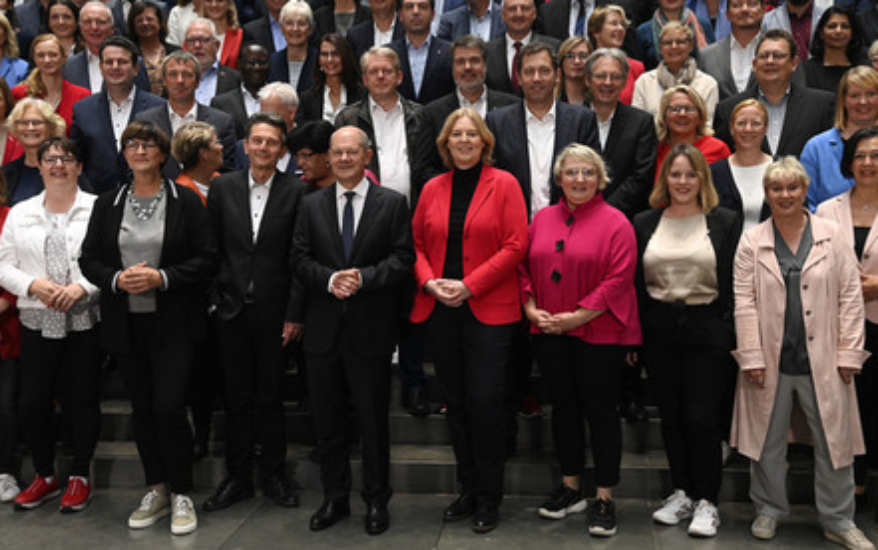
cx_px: 439
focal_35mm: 50
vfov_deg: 25.9
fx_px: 1197
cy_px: 255
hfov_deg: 40.3
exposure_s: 1/160
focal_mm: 48
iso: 5000
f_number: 4.5
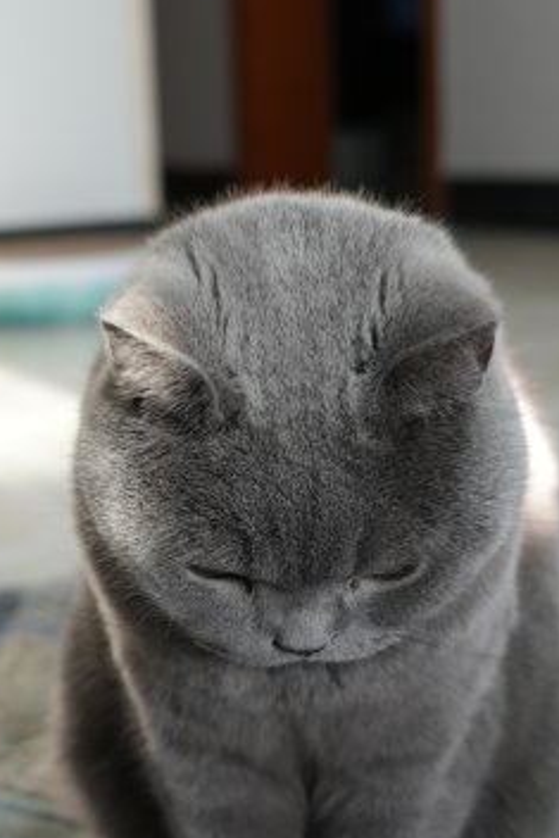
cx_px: 105
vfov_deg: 30.5
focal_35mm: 66
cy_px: 386
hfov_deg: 20.4
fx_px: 1536
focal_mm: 38
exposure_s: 1/60
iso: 800
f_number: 5
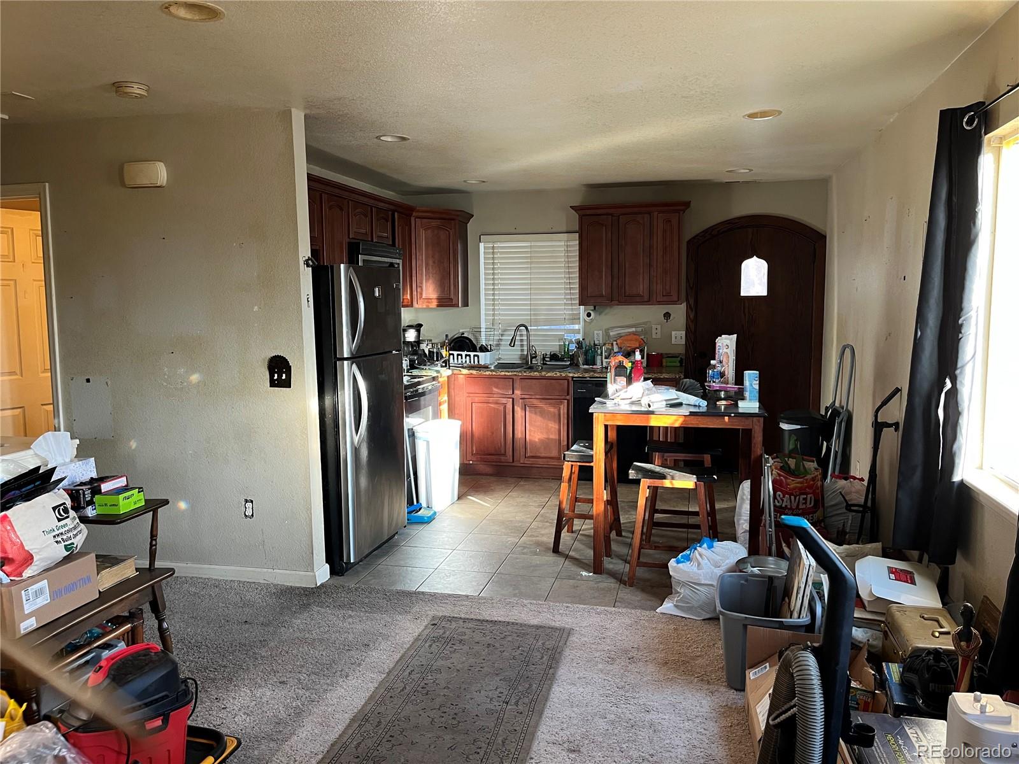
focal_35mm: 26
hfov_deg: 67.3
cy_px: 382
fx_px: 765
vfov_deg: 53.1
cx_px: 510
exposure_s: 1/91
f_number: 1.6
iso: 125
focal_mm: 5.1
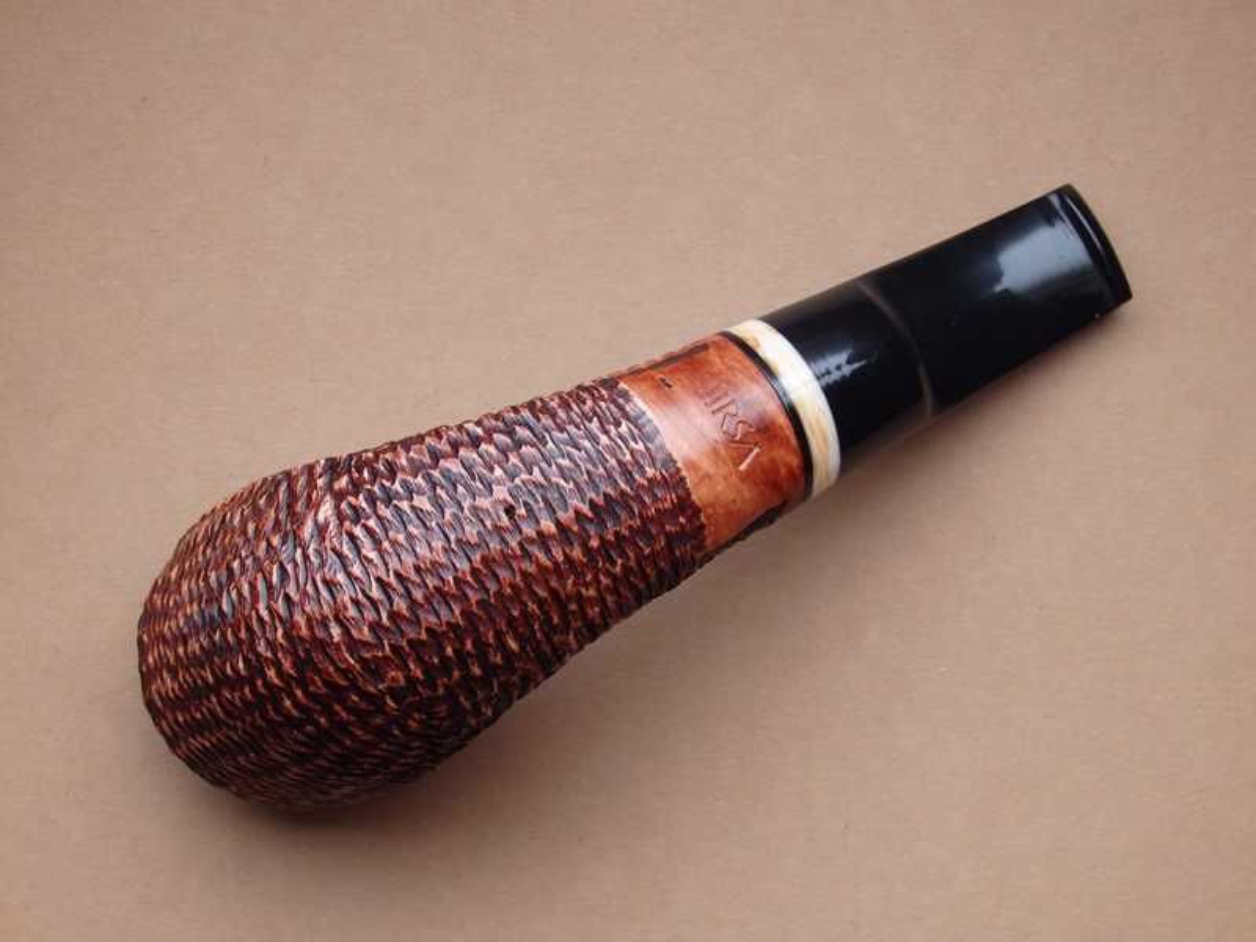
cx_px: 628
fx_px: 2177
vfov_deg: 24.4
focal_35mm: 60
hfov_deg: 32.2
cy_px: 471
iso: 125
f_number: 4.2
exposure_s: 1/6
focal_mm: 10.8
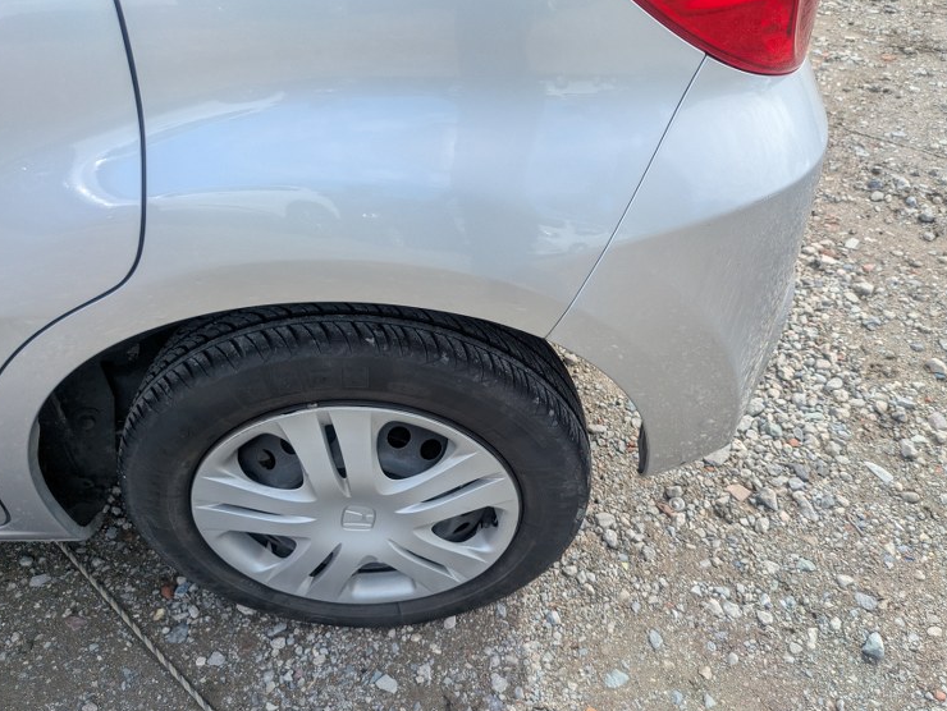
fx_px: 739
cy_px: 331
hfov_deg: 65.3
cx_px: 454
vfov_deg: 51.4
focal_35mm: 27
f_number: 1.89
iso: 73
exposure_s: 1/1366
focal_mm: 5.43
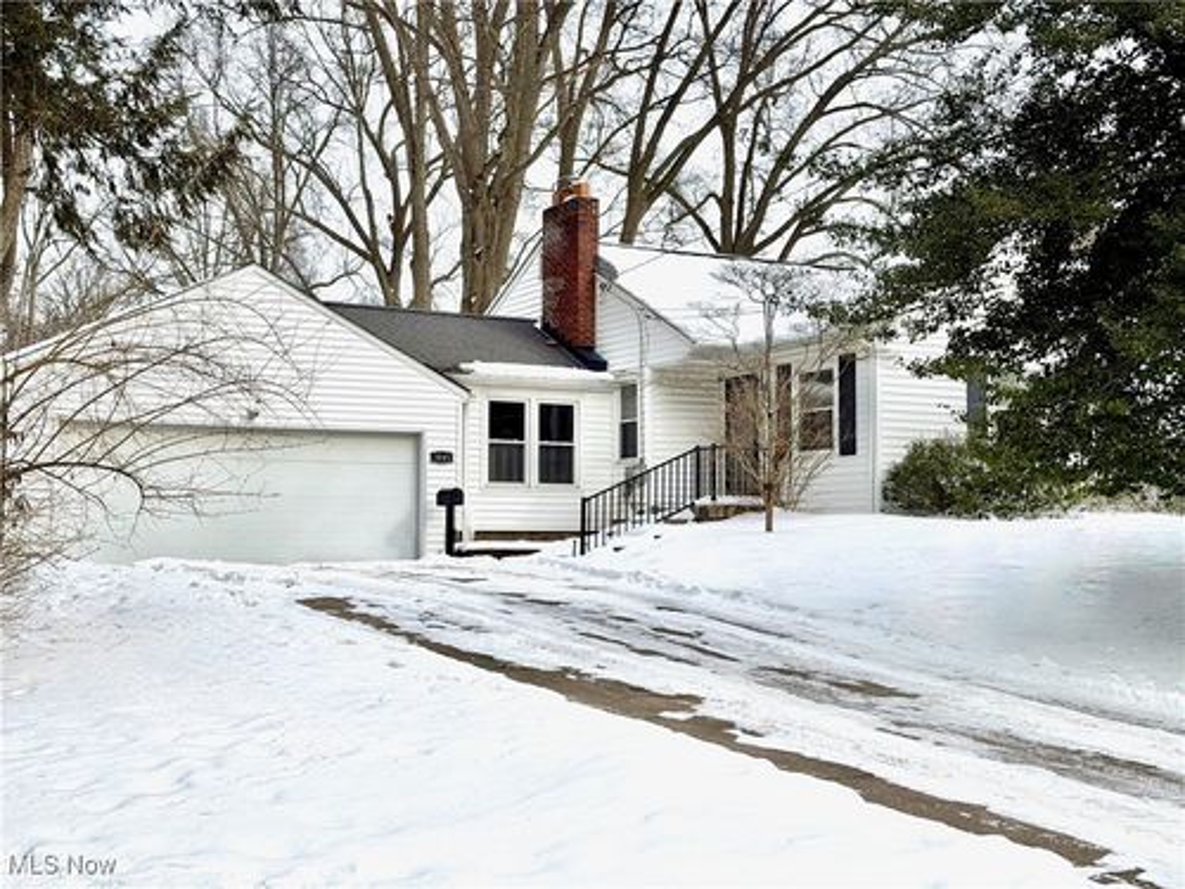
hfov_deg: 39.7
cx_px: 592
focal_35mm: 48
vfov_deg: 30.3
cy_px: 444
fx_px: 1643
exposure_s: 1/5587
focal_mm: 6.76
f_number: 1.78
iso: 64
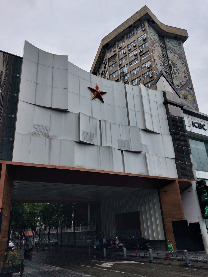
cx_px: 104
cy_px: 138
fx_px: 184
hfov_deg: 58.9
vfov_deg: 73.9
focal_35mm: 23
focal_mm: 3.99
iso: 44
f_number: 1.7
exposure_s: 1/1905
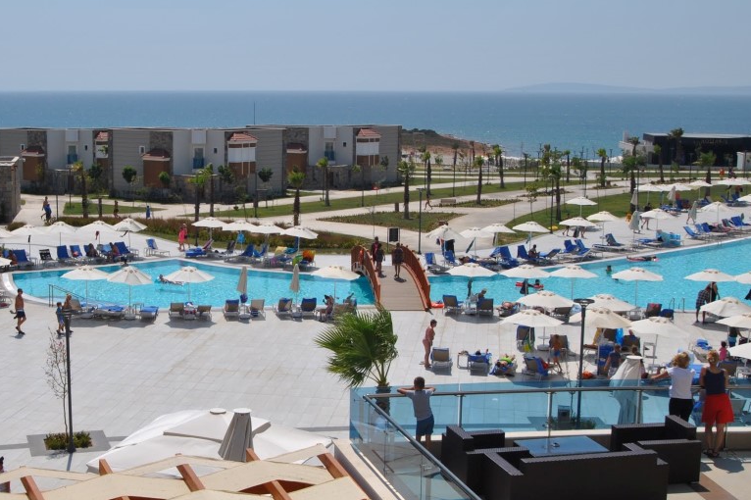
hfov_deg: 36.4
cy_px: 281
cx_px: 228
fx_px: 1126
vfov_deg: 25.0
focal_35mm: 54
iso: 100
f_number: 10
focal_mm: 24
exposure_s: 1/400
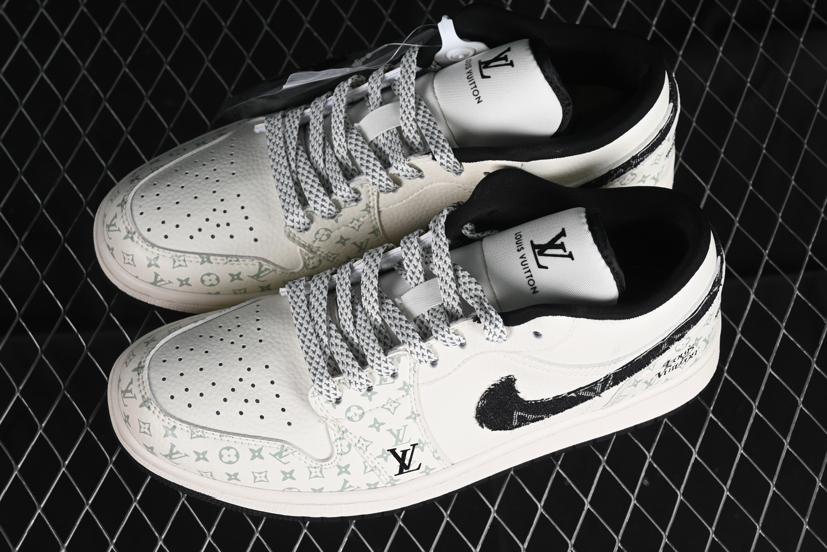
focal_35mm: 75
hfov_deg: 27.0
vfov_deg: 18.2
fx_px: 1723
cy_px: 276
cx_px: 414
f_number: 7.1
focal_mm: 50
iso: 160
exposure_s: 1/80
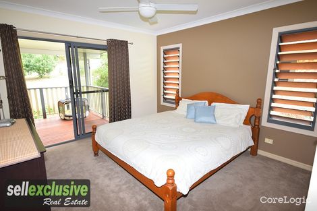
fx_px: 172
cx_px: 158
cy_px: 106
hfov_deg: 85.4
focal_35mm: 20
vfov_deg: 63.2
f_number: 5
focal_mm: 13
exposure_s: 1/100
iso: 800
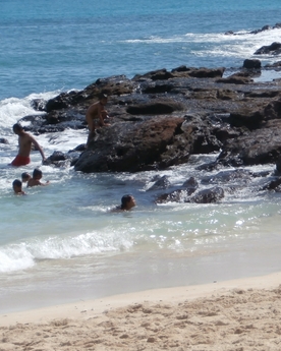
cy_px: 135
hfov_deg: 8.2
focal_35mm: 187
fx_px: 1944
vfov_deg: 10.3
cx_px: 297
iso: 100
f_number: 5.4
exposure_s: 1/640
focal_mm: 19.54
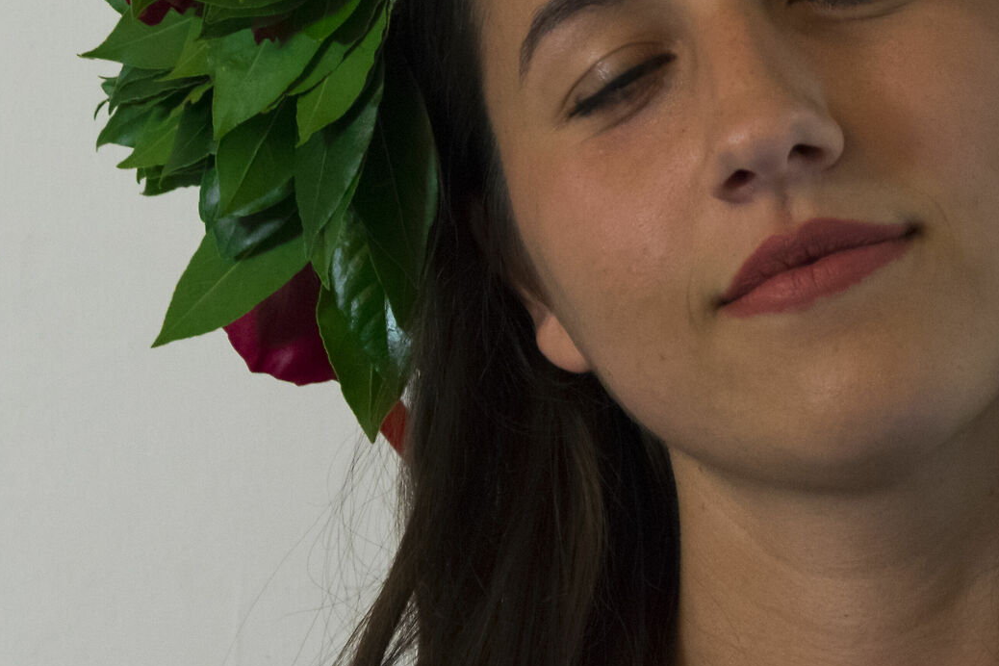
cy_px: 40
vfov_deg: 6.0
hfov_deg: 9.0
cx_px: 836
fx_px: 6354
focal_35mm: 229
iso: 2200
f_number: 5.3
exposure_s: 1/60
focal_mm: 66
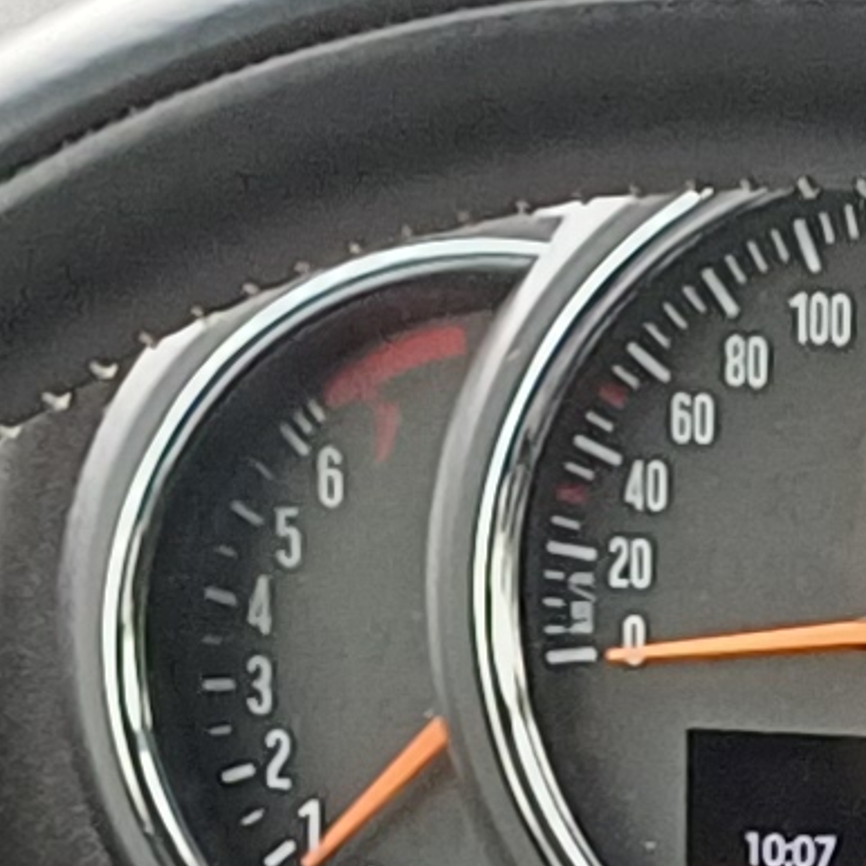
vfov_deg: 6.5
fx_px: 6482
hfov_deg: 7.5
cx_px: 1436
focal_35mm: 229
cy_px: 3110
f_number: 1.8
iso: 320
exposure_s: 1/50
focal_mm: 4.65
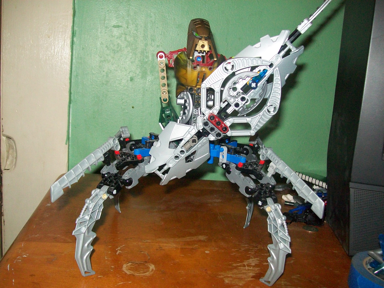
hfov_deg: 51.4
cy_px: 144
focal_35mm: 36
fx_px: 399
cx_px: 192
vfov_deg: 39.7
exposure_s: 1/125
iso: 200
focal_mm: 6
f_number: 2.7
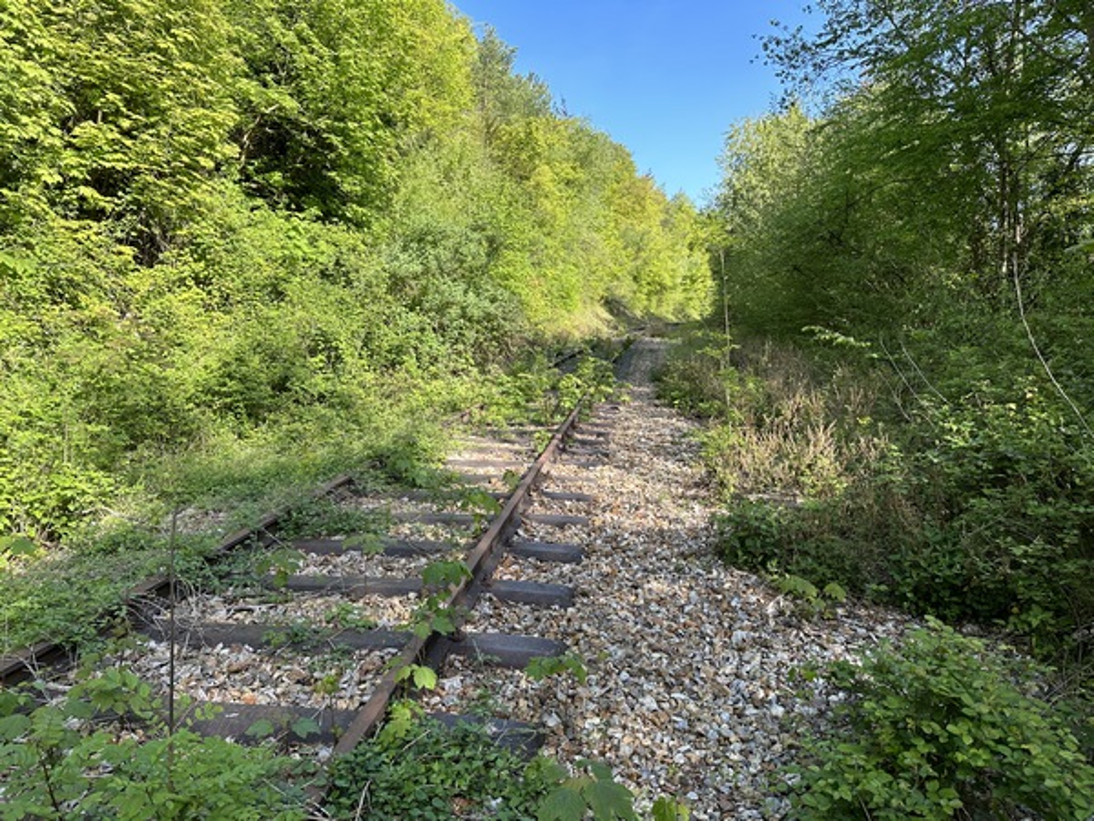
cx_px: 547
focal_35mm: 24
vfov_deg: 56.8
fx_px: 758
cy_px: 410
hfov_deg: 71.6
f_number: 1.78
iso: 80
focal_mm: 6.86
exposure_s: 1/1050
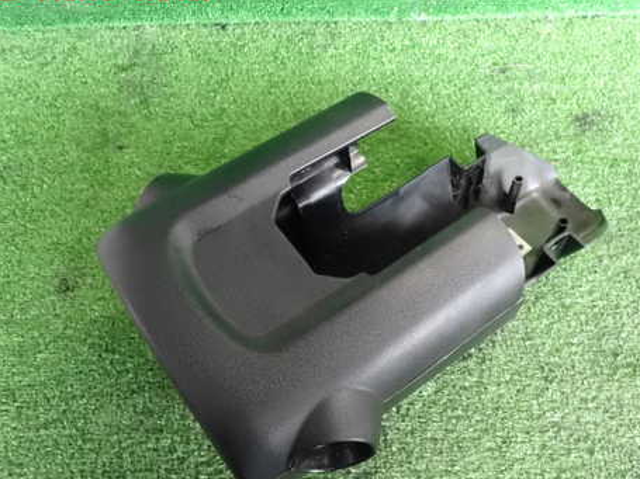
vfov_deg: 42.7
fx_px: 610
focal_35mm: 33
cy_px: 289
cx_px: 376
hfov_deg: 55.1
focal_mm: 4.5
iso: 1600
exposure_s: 1/100
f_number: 2.8
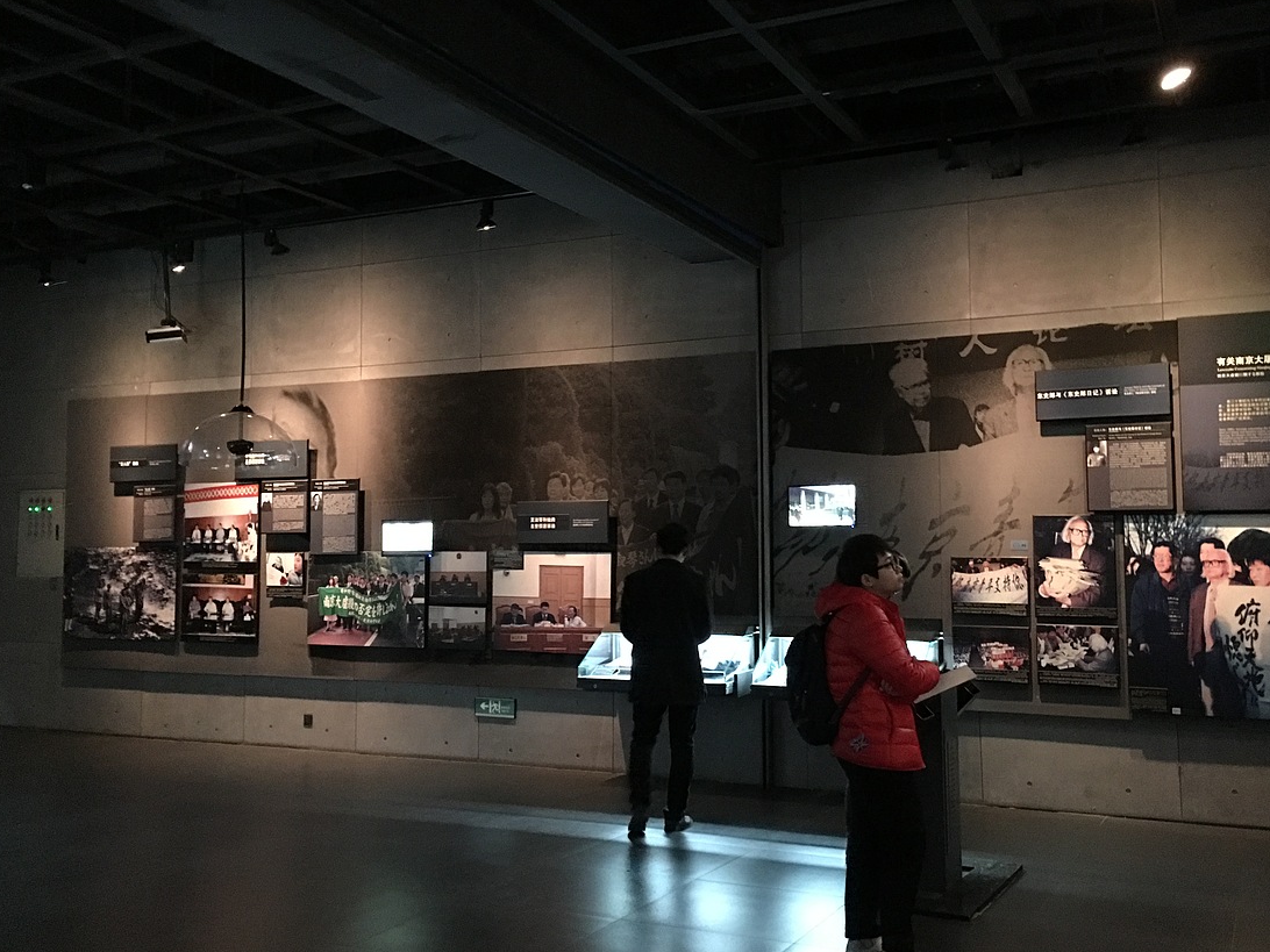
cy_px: 459
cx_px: 697
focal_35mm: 34
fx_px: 1247
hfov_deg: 53.9
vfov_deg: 41.8
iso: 250
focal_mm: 4.15
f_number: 2.2
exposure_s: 1/4
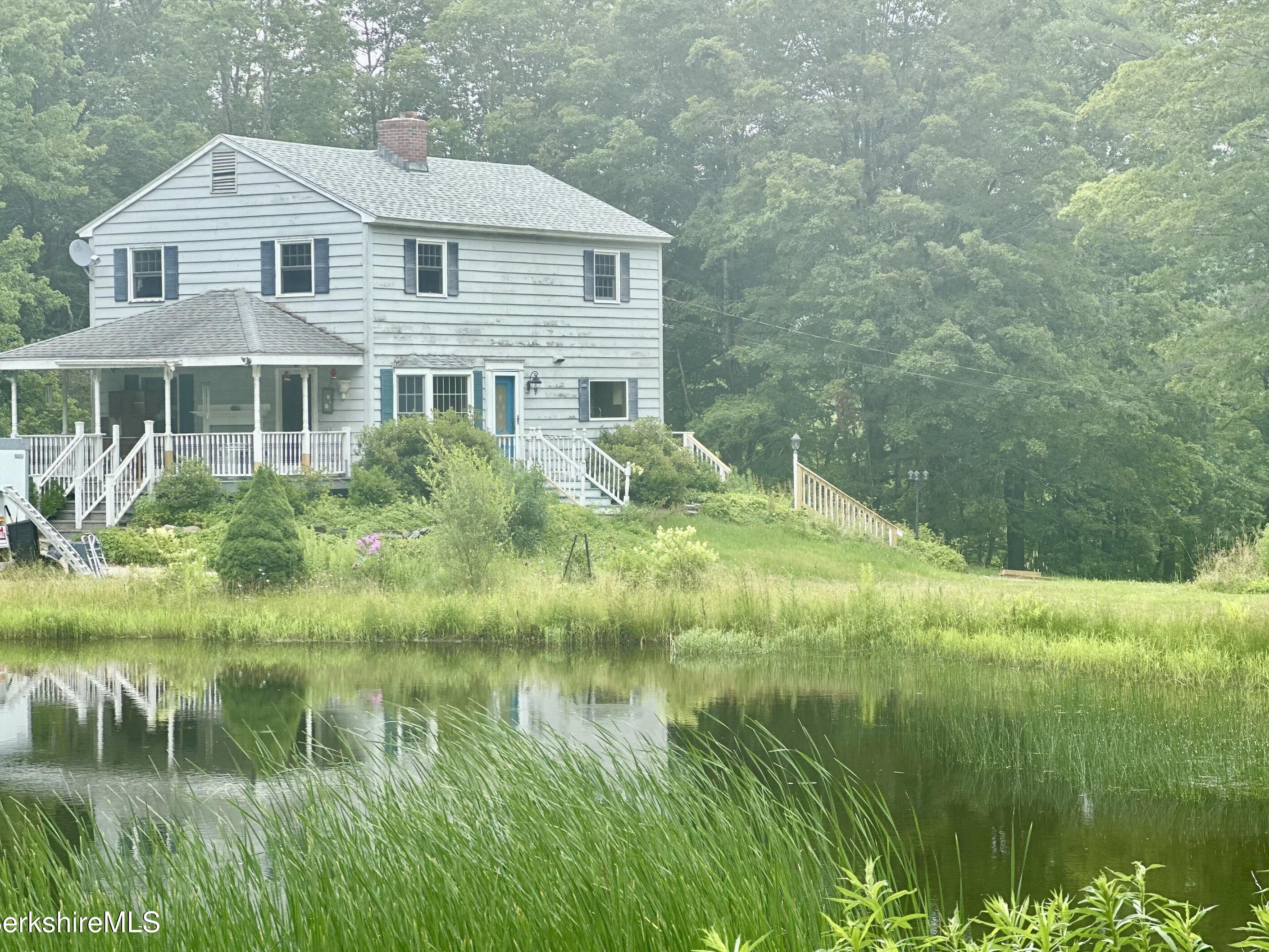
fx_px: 3006
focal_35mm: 82
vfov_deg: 18.0
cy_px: 462
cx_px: 656
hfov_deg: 23.8
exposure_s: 1/159
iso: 25
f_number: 2.8
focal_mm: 9
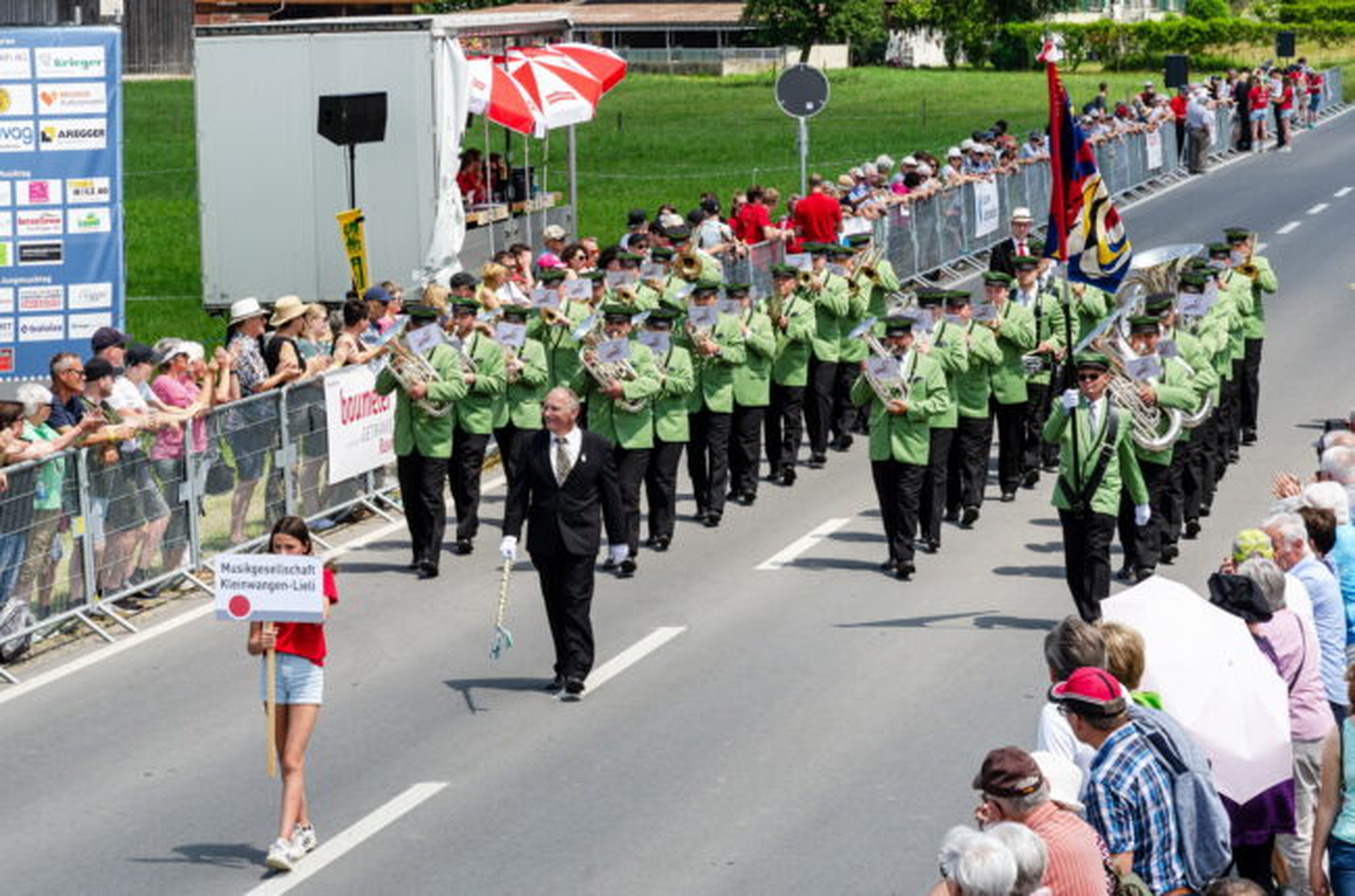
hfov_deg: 17.1
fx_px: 4506
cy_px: 448
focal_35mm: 120
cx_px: 678
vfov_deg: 11.4
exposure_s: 1/200
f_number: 11
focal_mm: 80
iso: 140
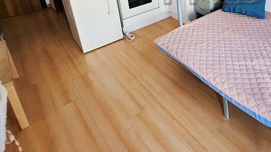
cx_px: 230
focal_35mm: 27
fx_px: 194
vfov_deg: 37.1
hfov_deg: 61.8
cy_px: -9
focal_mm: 1.7
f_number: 2.2
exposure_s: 1/50
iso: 64
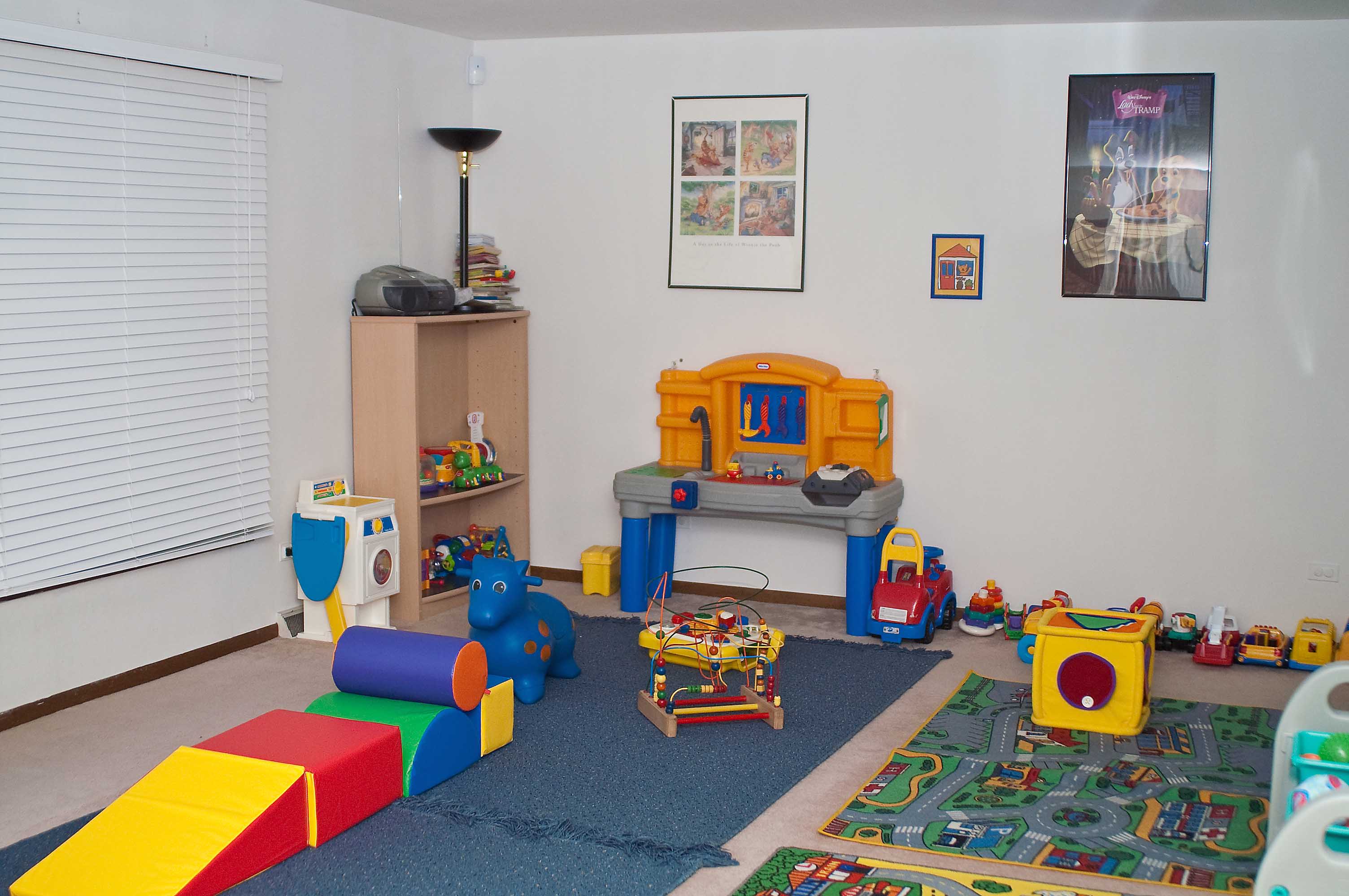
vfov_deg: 31.8
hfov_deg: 46.4
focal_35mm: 42
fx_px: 1572
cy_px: 448
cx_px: 674
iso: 400
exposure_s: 1/60
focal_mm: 28
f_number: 3.5
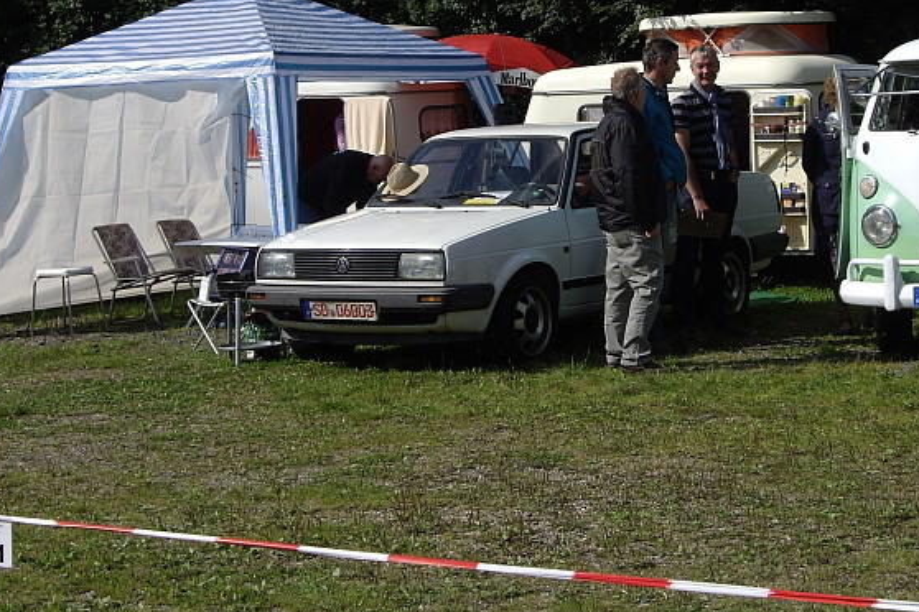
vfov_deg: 14.1
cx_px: 586
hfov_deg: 21.0
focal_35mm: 97
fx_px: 2476
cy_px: 216
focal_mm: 13.7
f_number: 7.6
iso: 50
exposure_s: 1/250
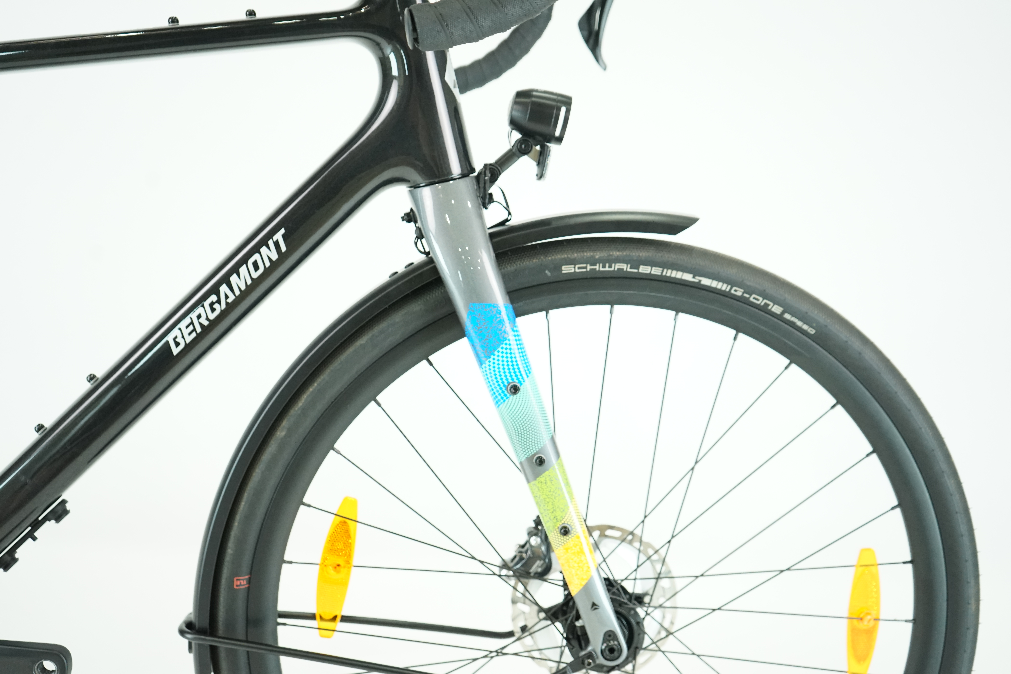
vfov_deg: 34.2
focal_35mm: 39
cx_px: 506
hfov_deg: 49.6
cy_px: 337
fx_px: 1095
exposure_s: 1/200
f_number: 5
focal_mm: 39
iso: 2500
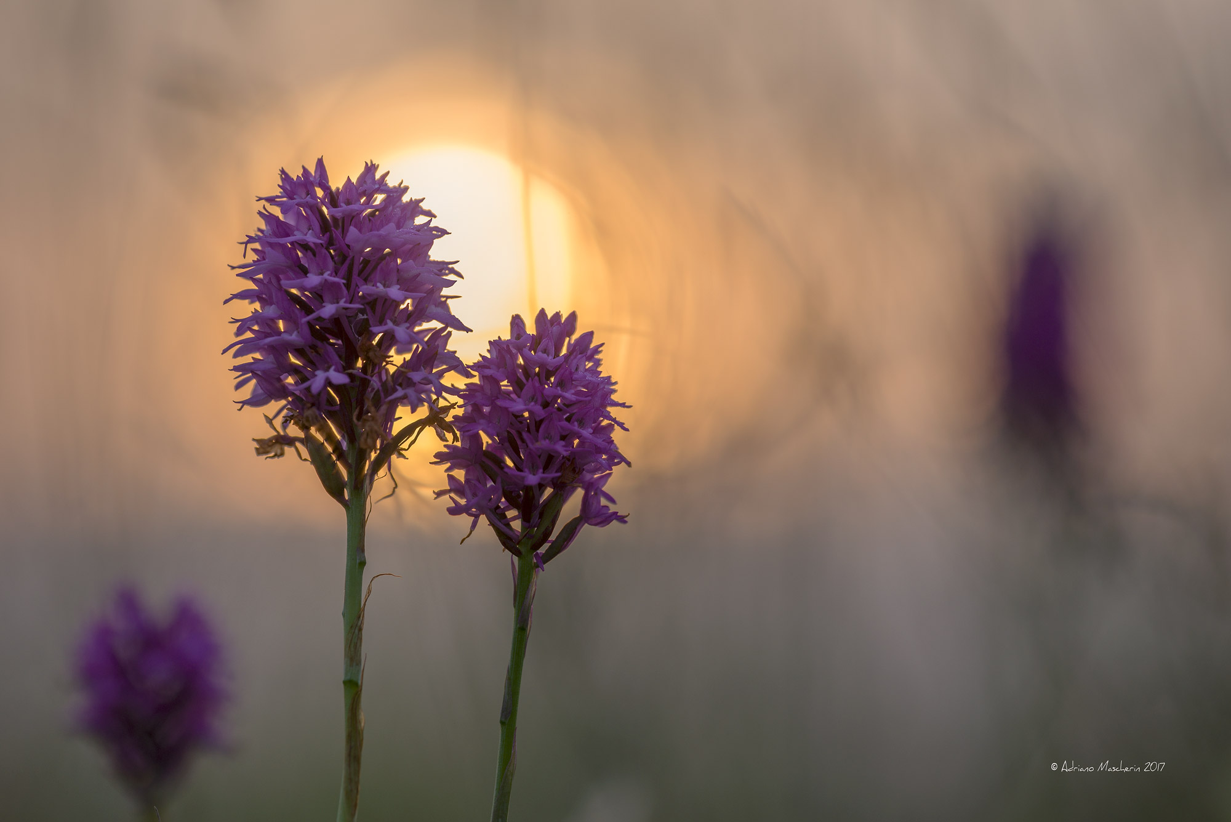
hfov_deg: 11.4
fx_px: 6157
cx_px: 616
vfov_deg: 7.6
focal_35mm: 180
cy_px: 411
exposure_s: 1/320
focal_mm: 180
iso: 100
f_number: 5
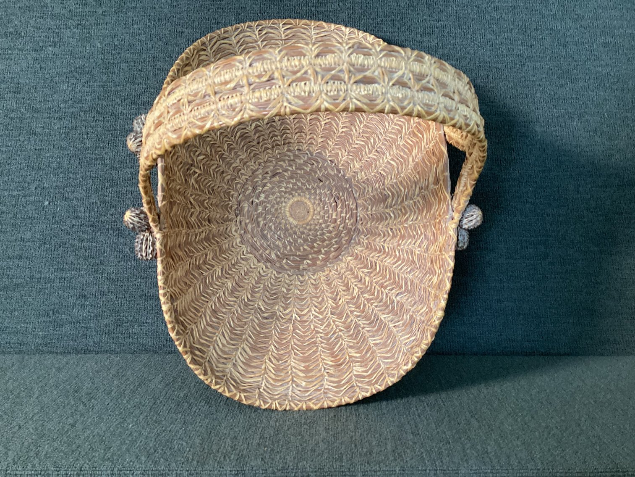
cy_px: 238
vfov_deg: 45.4
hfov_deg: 58.3
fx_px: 569
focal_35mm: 31
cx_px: 318
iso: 320
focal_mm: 3.3
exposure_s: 1/60
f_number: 2.4
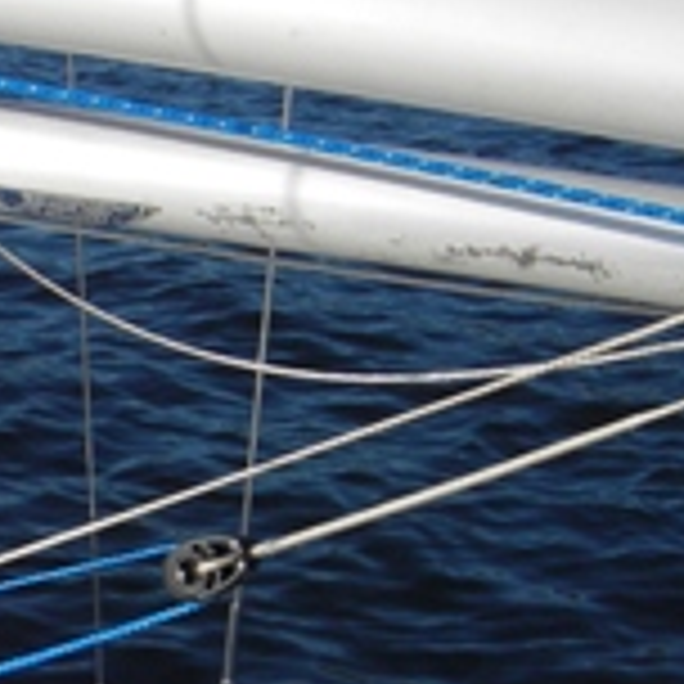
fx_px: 2213
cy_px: 522
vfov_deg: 17.5
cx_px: 27
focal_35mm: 99
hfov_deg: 17.2
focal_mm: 6.3
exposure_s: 1/320
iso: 50
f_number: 6.6
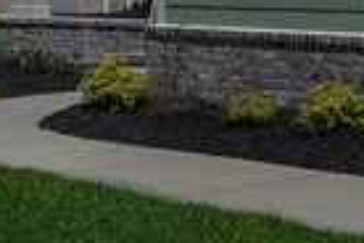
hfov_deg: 13.5
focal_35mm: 126
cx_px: 766
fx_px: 1274
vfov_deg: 10.7
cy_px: -26
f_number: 5
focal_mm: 16
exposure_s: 1/4000
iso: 320
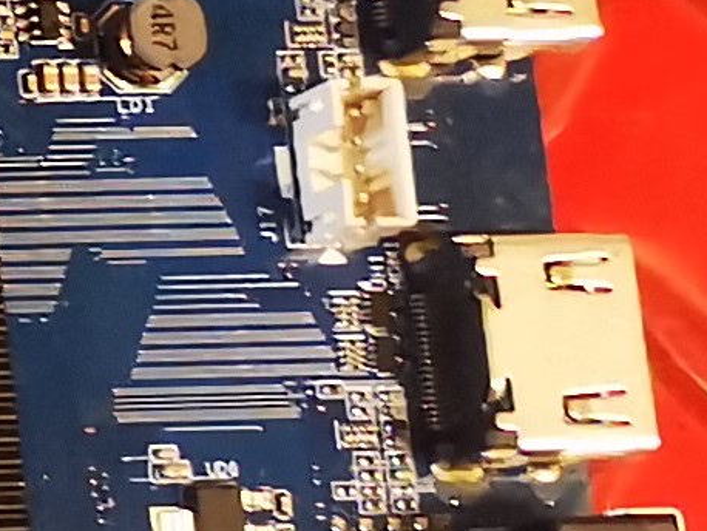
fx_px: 4393
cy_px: 279
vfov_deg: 6.9
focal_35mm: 215
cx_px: -1561
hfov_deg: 7.7
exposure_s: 1/25
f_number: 1.8
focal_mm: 5.58
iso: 1250
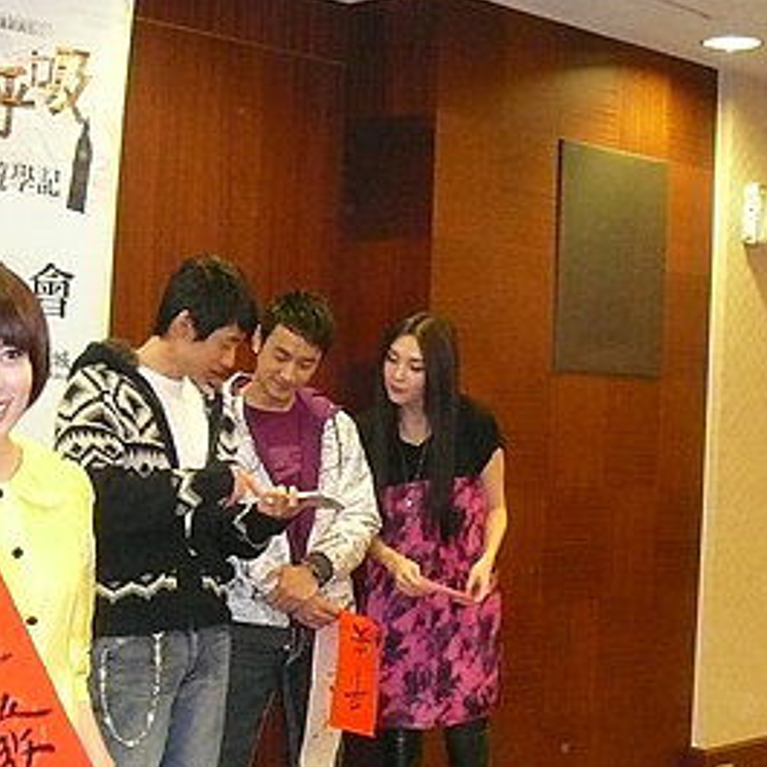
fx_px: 1755
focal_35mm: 70
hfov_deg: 24.6
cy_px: 491
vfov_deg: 24.6
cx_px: 339
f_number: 2.8
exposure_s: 1/30
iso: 400
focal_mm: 4.6
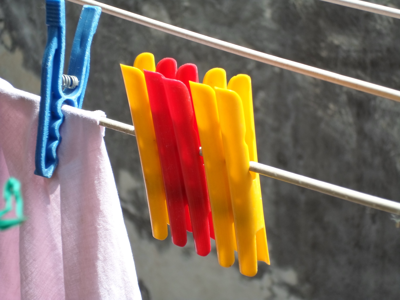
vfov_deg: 14.8
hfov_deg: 19.6
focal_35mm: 100
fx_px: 1156
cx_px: 200
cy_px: 150
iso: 80
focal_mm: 18
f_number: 5.2
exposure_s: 1/125
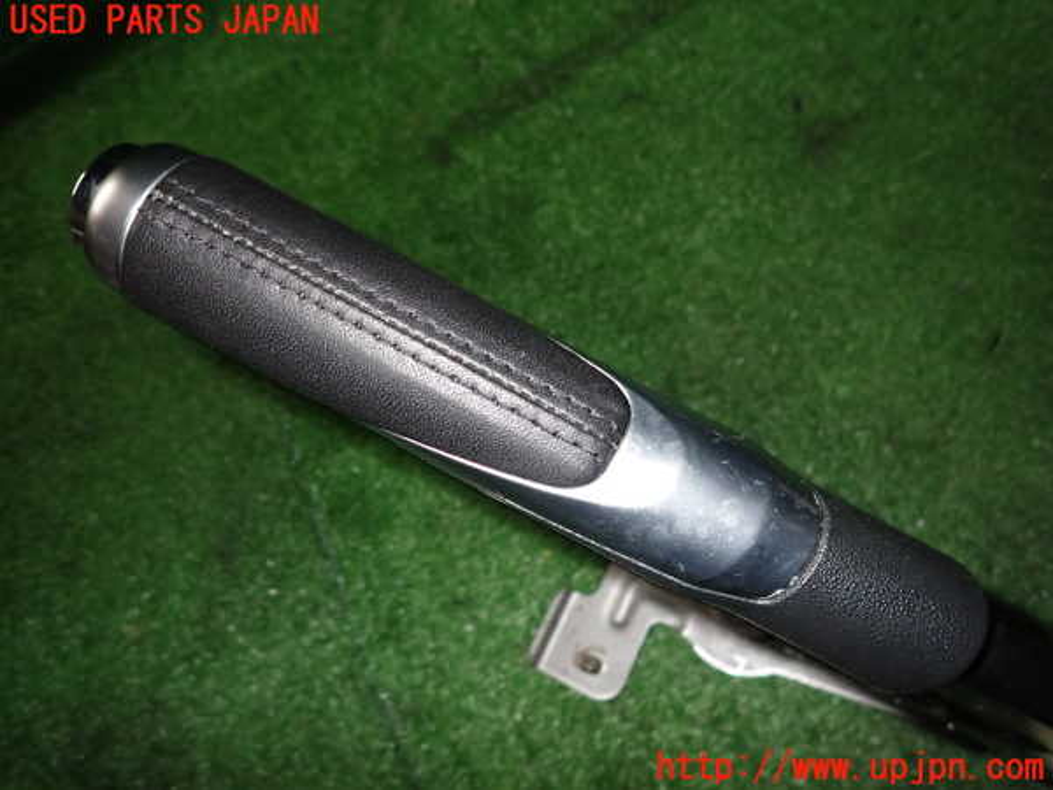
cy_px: 395
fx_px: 760
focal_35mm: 25
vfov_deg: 54.9
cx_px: 526
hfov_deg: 69.4
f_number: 5.6
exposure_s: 1/30
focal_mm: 4.5
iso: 400
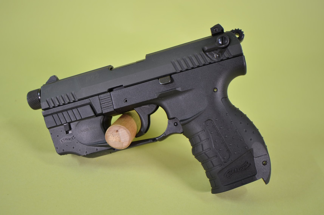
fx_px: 323
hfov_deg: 53.2
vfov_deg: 36.7
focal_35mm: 36
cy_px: 108
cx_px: 162
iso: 160
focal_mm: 24
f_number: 5
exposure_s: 1/40
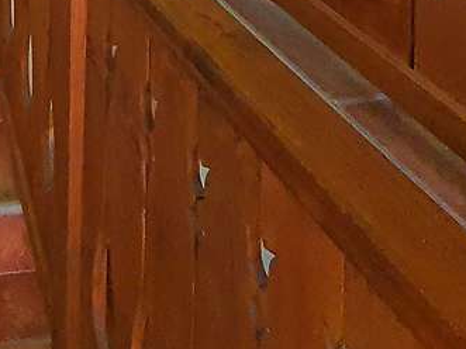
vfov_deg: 16.2
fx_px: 794
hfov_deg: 28.7
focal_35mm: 59
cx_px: -84
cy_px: -423
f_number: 2.2
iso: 400
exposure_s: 1/50
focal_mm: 1.8
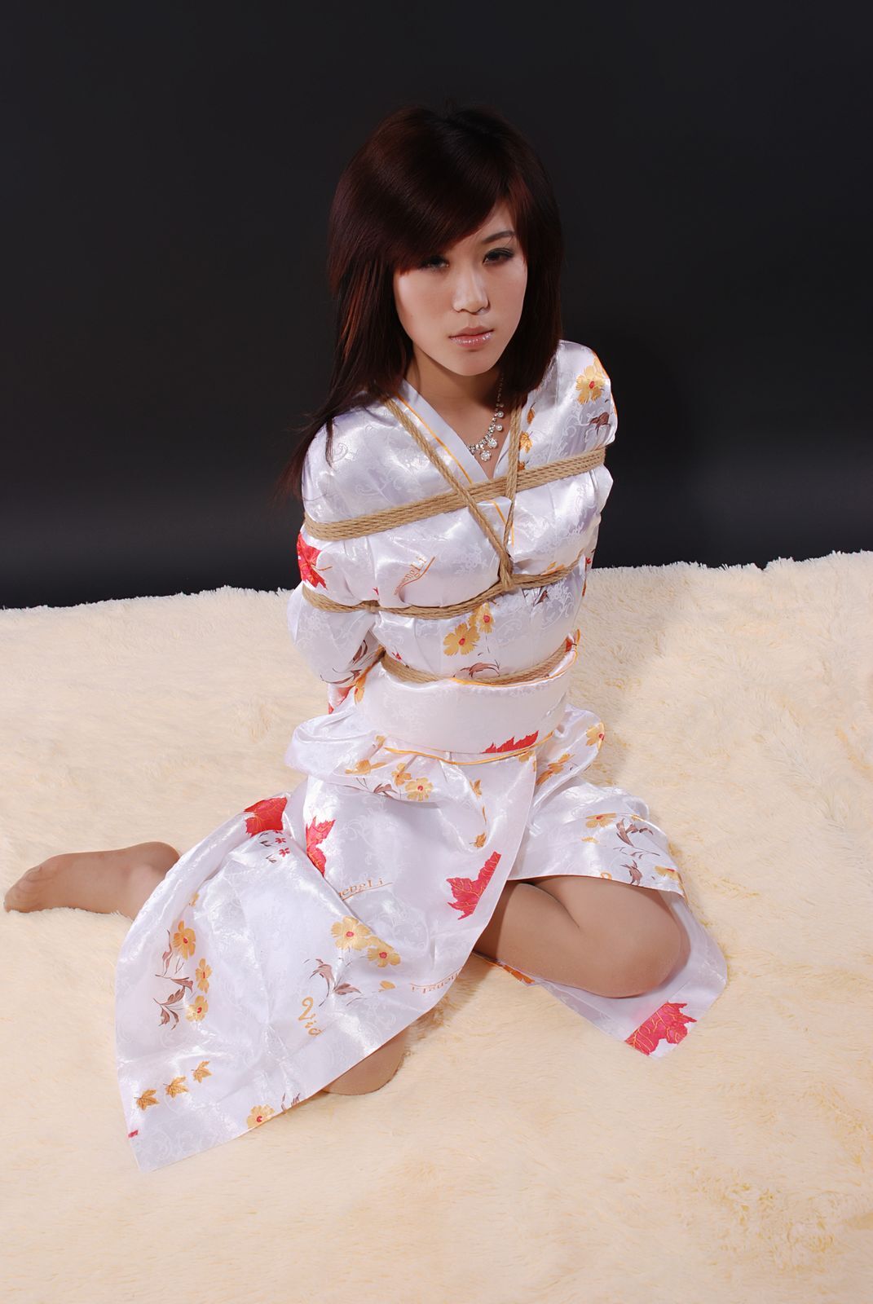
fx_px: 1415
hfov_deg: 34.3
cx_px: 436
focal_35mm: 39
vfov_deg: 49.5
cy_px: 652
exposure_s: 1/8
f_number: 8
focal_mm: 26
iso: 100
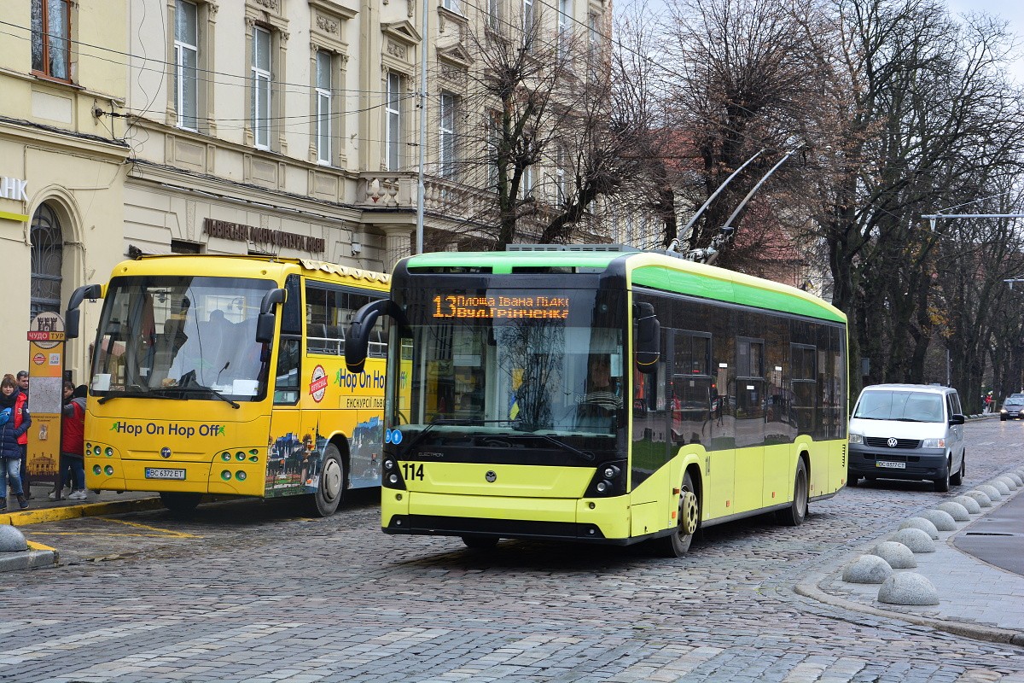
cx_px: 512
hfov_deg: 27.0
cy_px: 342
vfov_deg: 18.2
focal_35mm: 75
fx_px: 2133
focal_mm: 50
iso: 400
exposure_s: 1/125
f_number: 7.1
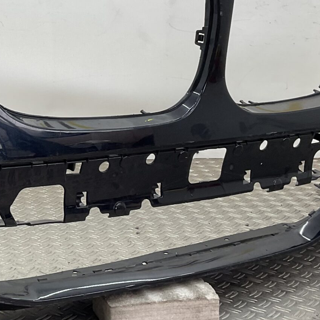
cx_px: 7
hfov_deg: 21.7
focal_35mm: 77
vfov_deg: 22.4
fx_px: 805
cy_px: 99
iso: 20
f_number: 1.8
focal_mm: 3
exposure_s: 1/100
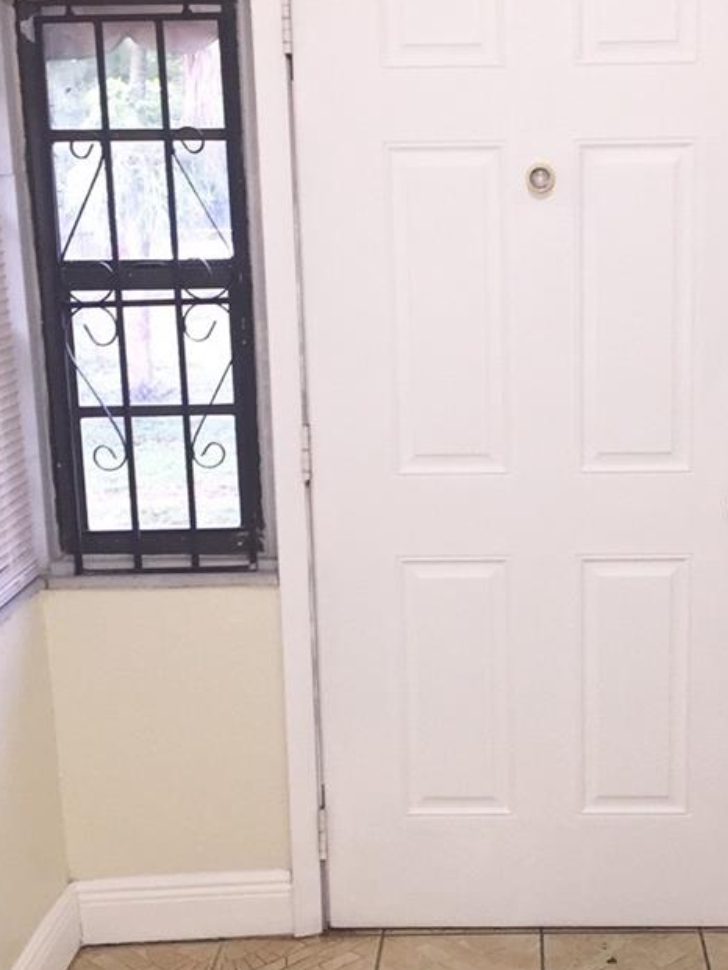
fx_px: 1570
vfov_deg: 34.3
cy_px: 530
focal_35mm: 56
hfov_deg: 25.9
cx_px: 509
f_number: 2.2
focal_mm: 4.15
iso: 100
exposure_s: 1/30
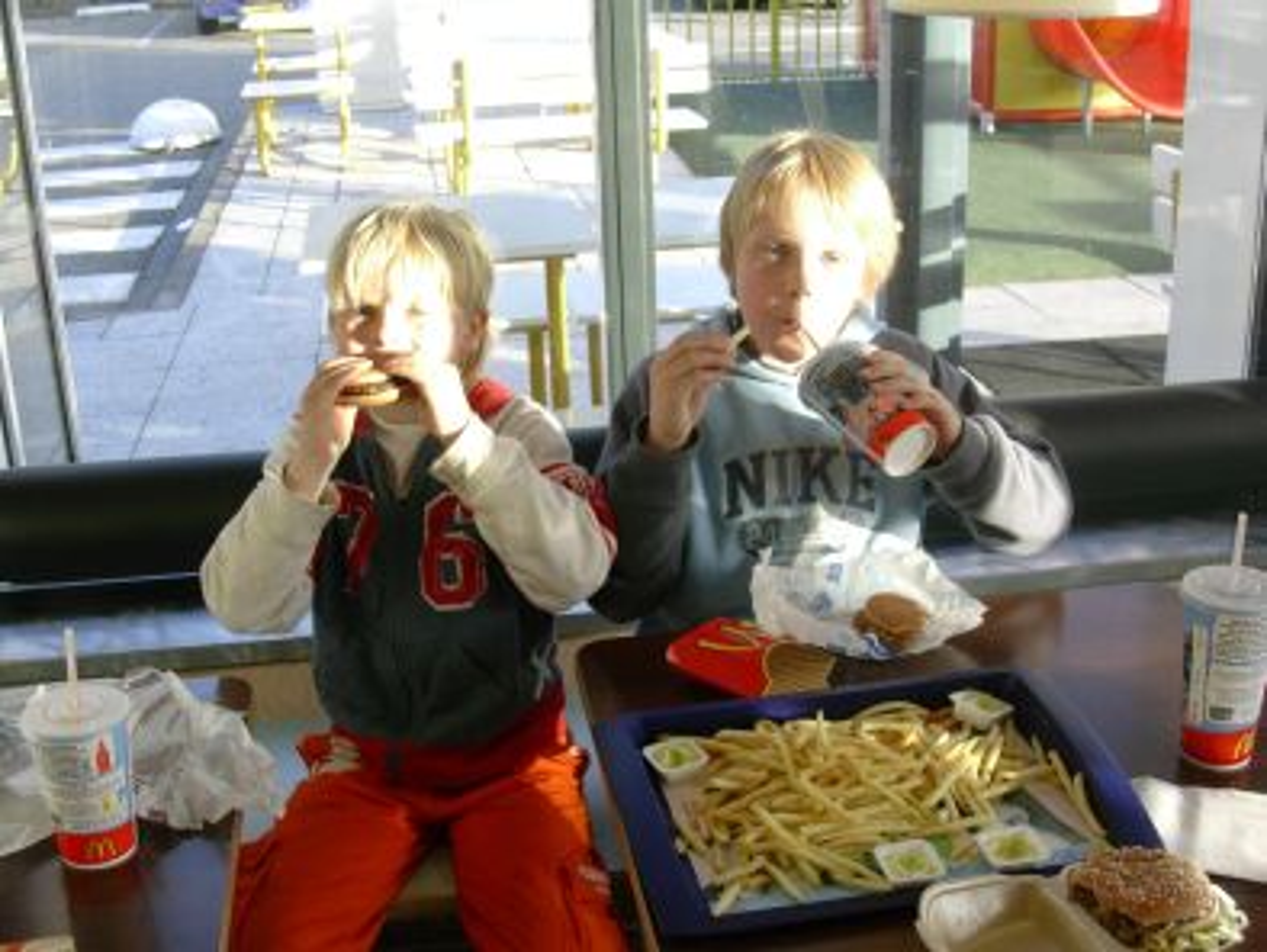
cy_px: 476
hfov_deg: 42.1
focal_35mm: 45
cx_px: 634
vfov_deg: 32.2
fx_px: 1648
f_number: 2.9
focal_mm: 6.7
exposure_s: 1/69.7
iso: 70
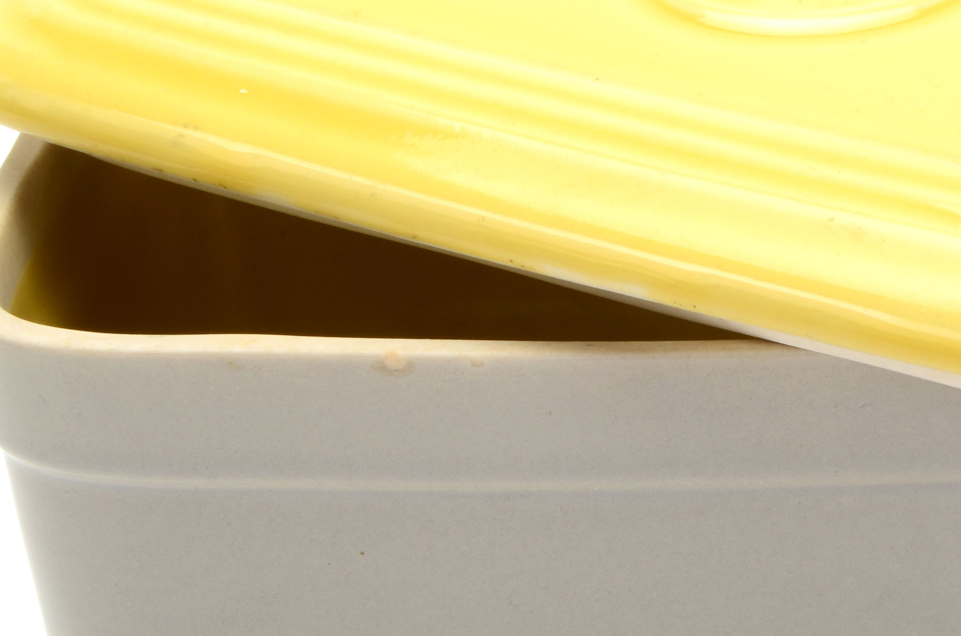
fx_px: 4106
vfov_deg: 8.9
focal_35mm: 154
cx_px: 851
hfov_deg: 13.2
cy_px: 341
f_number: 22
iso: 100
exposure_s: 1/160
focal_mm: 45
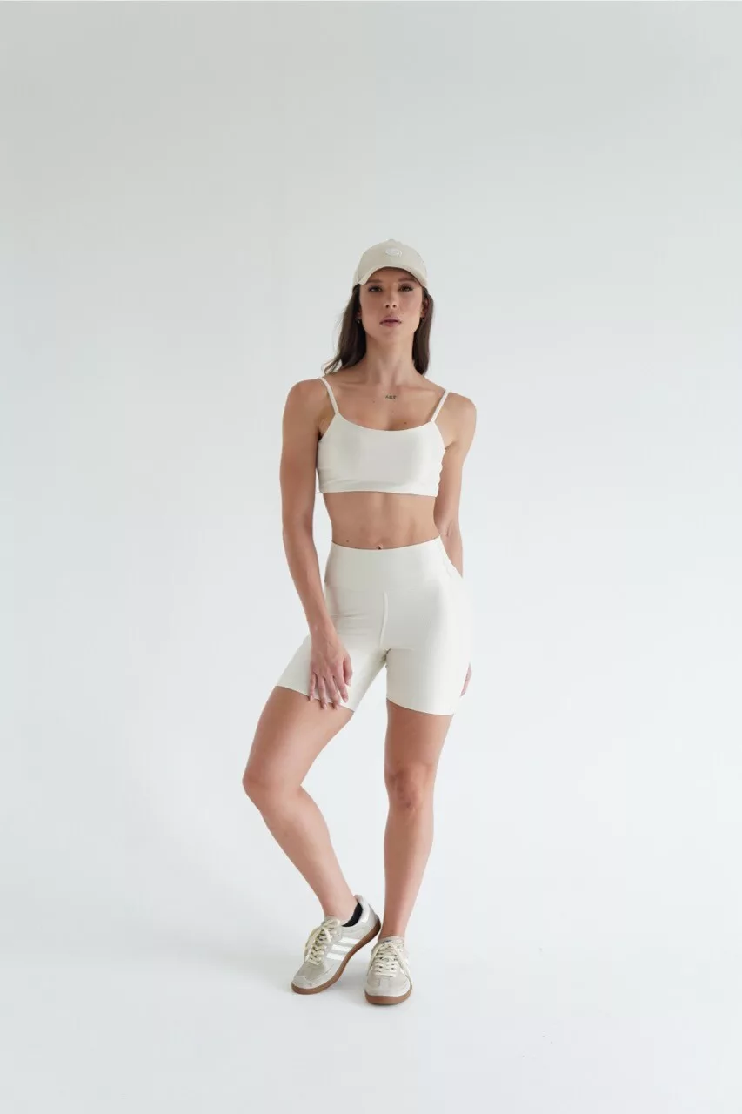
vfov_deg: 43.6
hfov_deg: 29.9
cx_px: 371
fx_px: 1392
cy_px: 557
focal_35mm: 45
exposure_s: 1/100
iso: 125
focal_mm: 30
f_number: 4.5
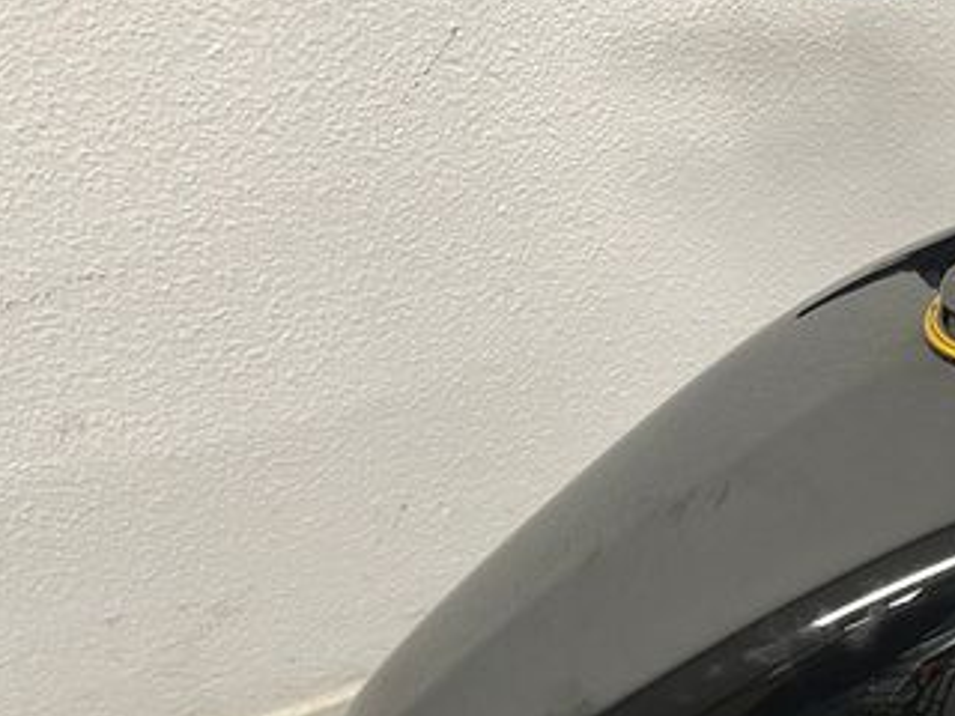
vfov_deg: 27.6
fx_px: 1435
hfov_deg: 34.9
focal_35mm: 52
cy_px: 552
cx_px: 845
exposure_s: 1/50
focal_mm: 5.1
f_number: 1.6
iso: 125
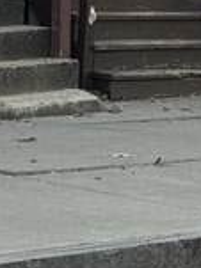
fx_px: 2365
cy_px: -405
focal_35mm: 305
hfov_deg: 4.9
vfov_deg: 6.2
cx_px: 180
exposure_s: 1/1818
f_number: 1.78
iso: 64
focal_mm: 6.76
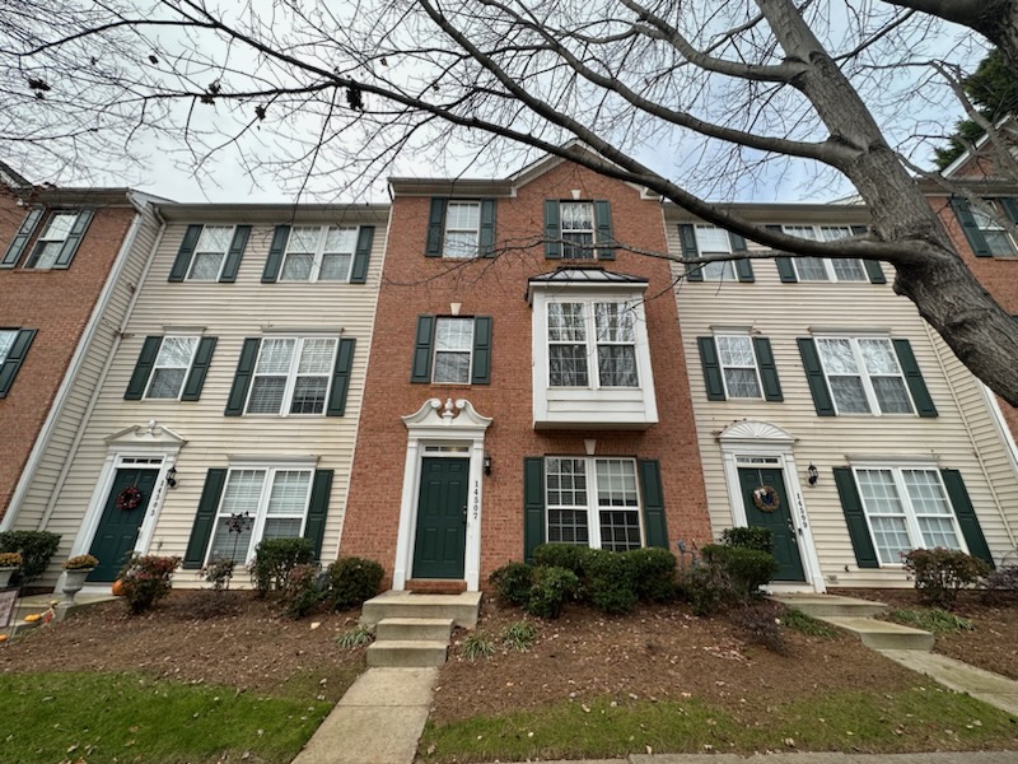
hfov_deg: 102.1
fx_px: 412
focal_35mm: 14
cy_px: 382
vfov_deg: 85.7
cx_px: 509
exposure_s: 1/394
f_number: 2.2
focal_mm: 2.22
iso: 40
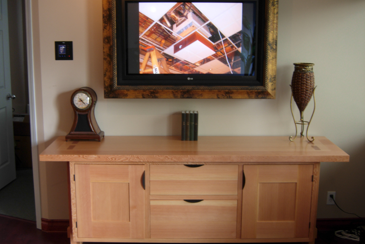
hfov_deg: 39.6
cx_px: 182
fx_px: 507
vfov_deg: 27.0
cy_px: 118
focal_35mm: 50
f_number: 3.4
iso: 50
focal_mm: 10.1
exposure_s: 1/7.5
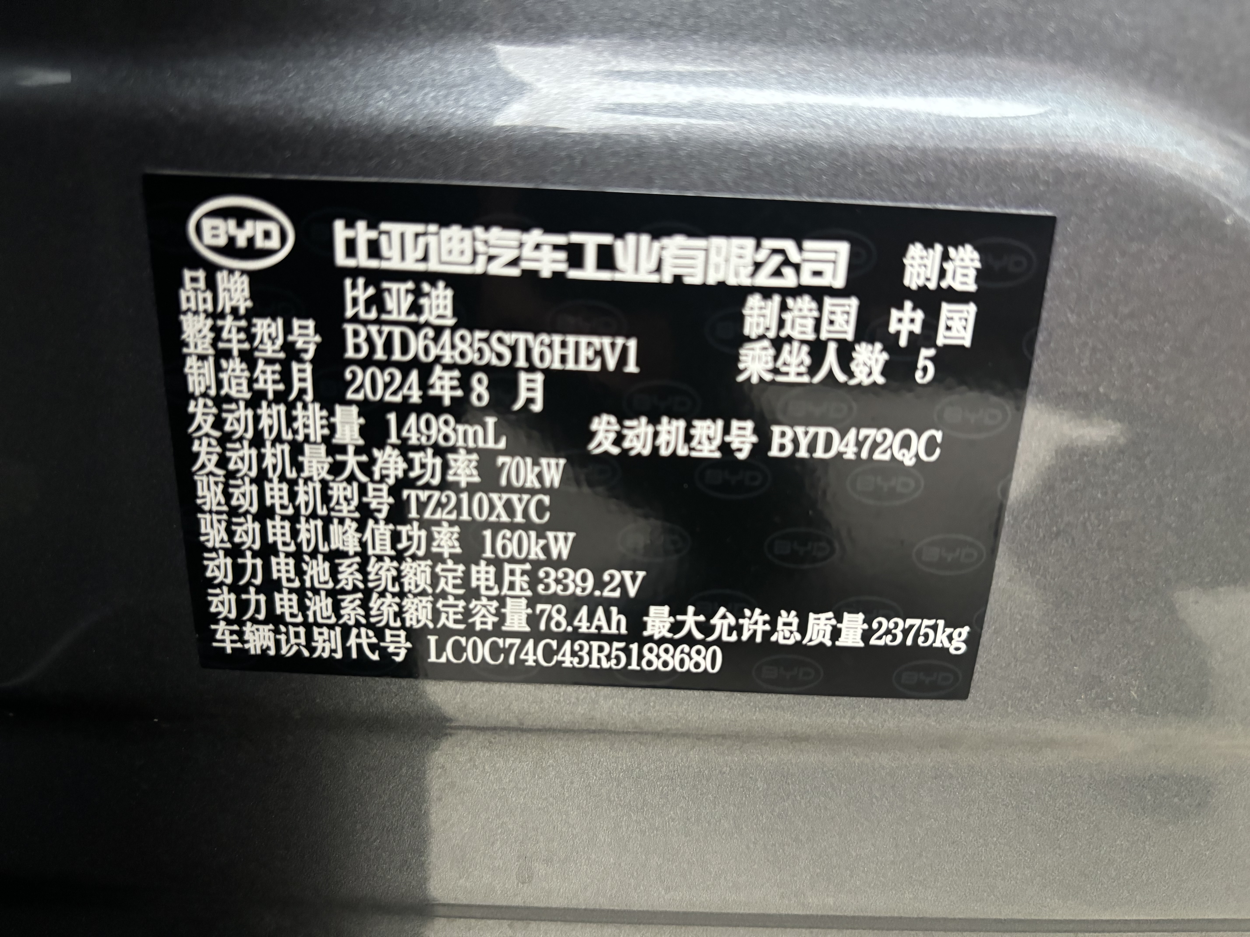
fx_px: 939
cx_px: 625
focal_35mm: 26
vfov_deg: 53.1
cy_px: 468
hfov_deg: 67.3
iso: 500
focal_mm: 5.96
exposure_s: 1/60
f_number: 1.6
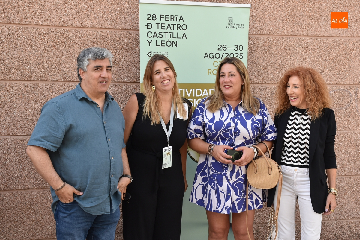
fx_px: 480
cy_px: 120
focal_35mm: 48
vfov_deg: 28.1
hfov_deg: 41.1
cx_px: 180
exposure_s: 1/250
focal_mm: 32
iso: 400
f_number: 8
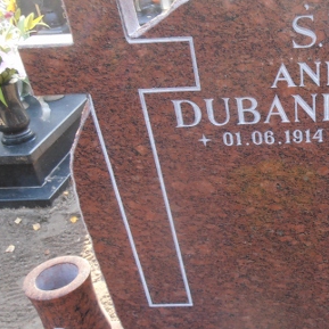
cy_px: 184
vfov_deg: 36.0
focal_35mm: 47
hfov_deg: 34.1
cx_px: 295
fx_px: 505
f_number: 3
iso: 100
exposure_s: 1/30
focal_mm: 4.2
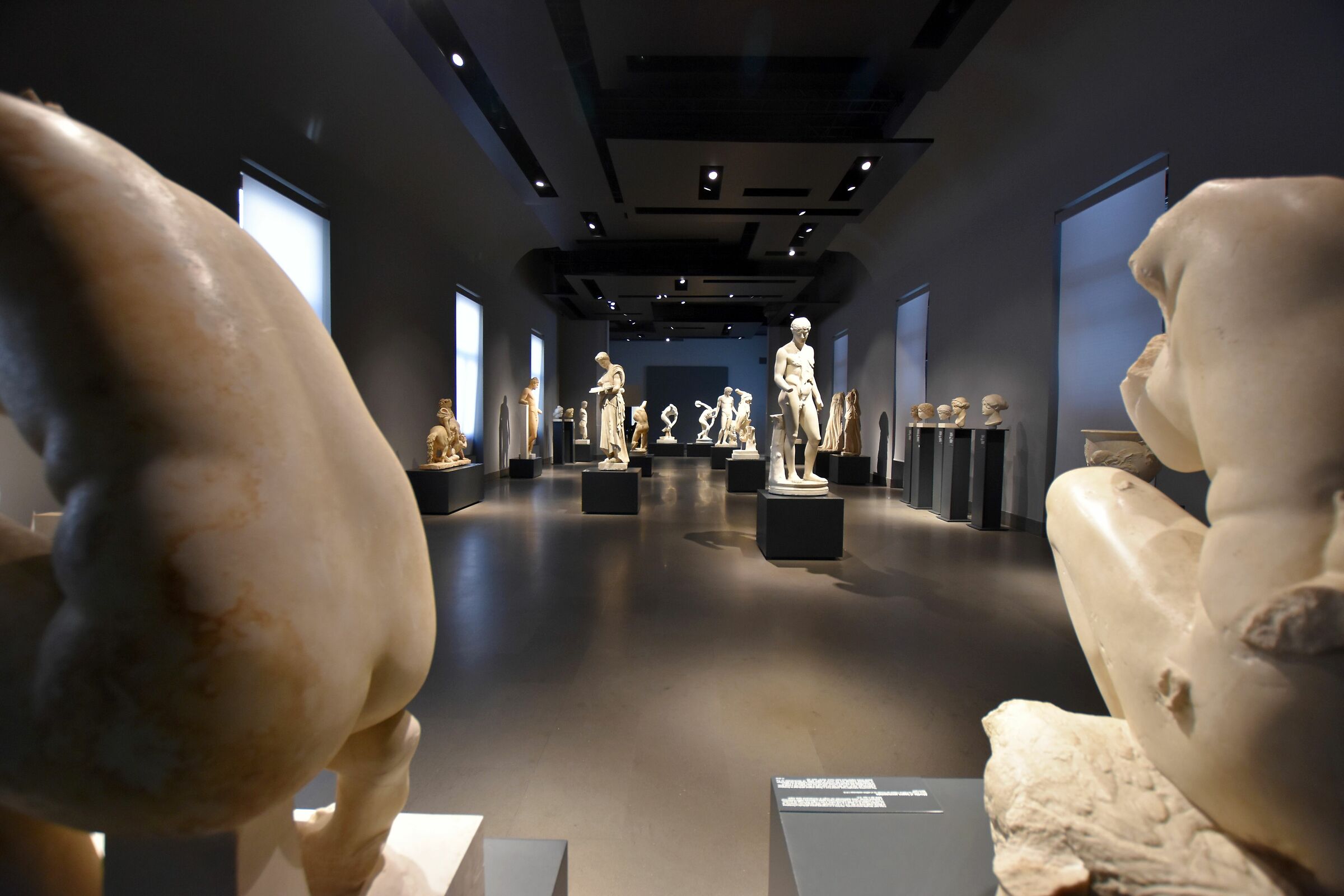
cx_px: 672
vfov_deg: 77.3
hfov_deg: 100.4
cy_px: 448
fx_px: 560
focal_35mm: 15
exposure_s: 1/60
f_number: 4
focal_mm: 10
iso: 800
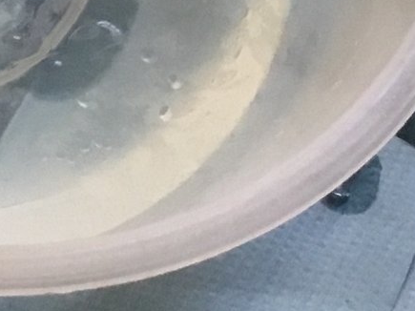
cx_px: -33
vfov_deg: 9.2
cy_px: -419
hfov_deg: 13.3
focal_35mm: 146
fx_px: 1750
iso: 250
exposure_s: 1/33
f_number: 2.4
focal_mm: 3.3
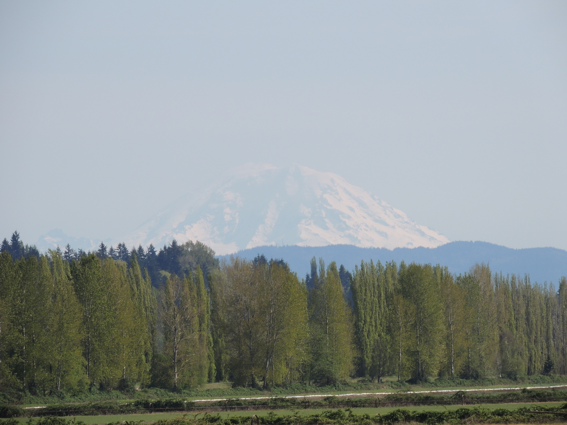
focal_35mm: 350
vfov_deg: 4.2
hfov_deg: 5.7
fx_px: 5733
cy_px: 212
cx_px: 284
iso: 110
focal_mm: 62.4
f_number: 4.8
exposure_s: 1/800
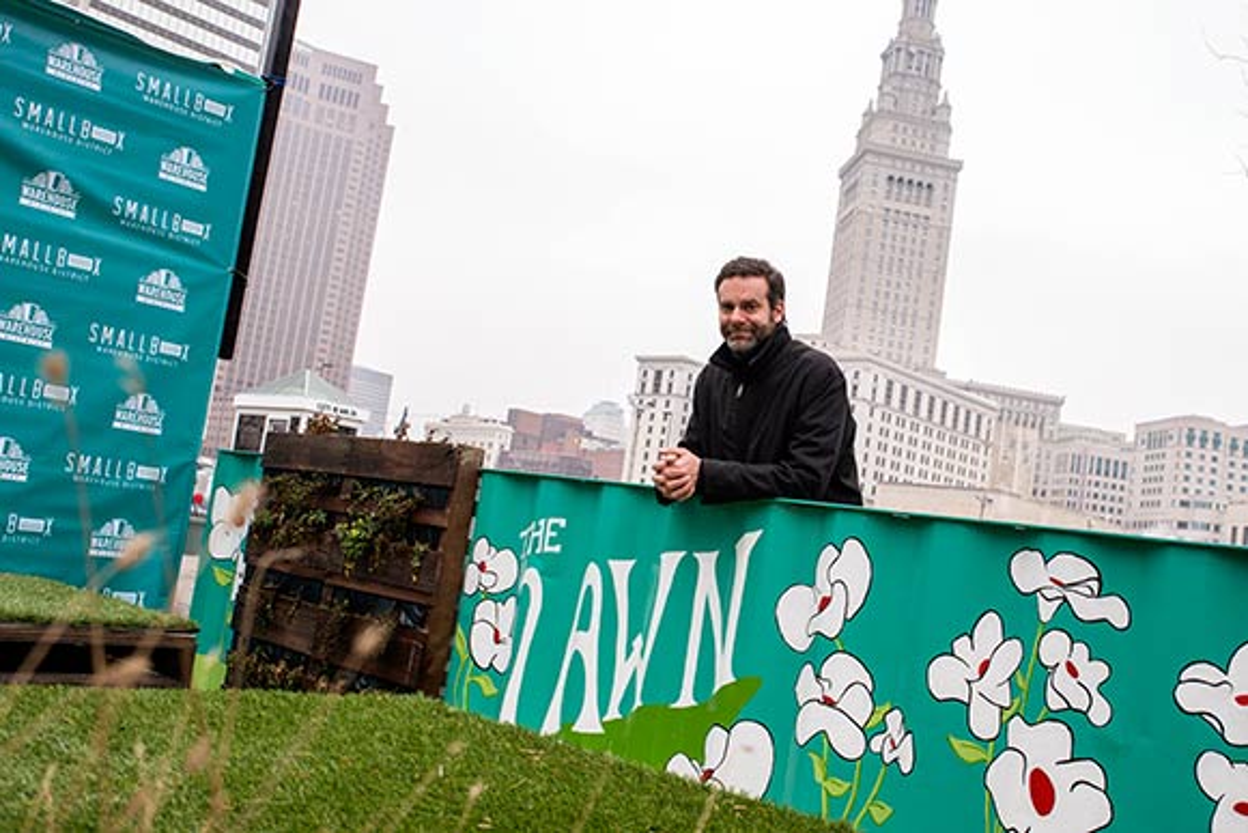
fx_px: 1040
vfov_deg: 43.6
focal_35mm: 30
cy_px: 416
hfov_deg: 61.9
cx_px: 624
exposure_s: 1/250
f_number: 8
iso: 800
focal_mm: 30
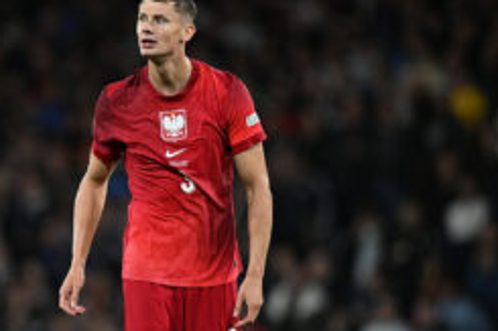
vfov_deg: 1.7
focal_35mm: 797
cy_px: 193
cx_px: 108
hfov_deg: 2.6
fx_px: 11017
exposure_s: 1/800
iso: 2500
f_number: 4
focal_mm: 500
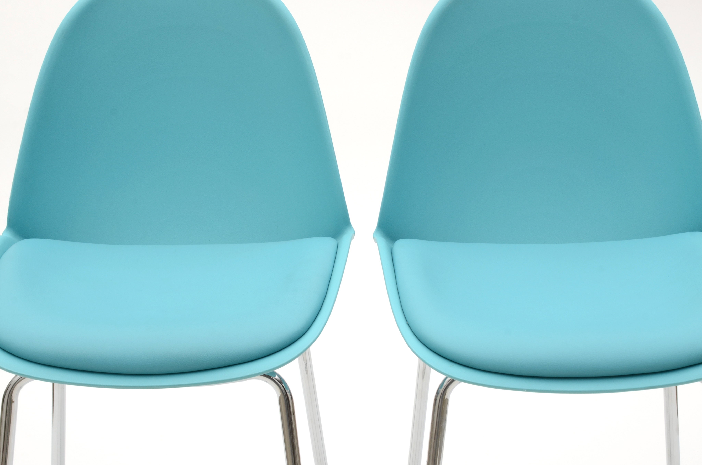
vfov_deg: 15.6
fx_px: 1693
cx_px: 363
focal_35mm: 87
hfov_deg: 23.4
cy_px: 197
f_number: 11
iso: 200
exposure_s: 1/125
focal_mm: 48
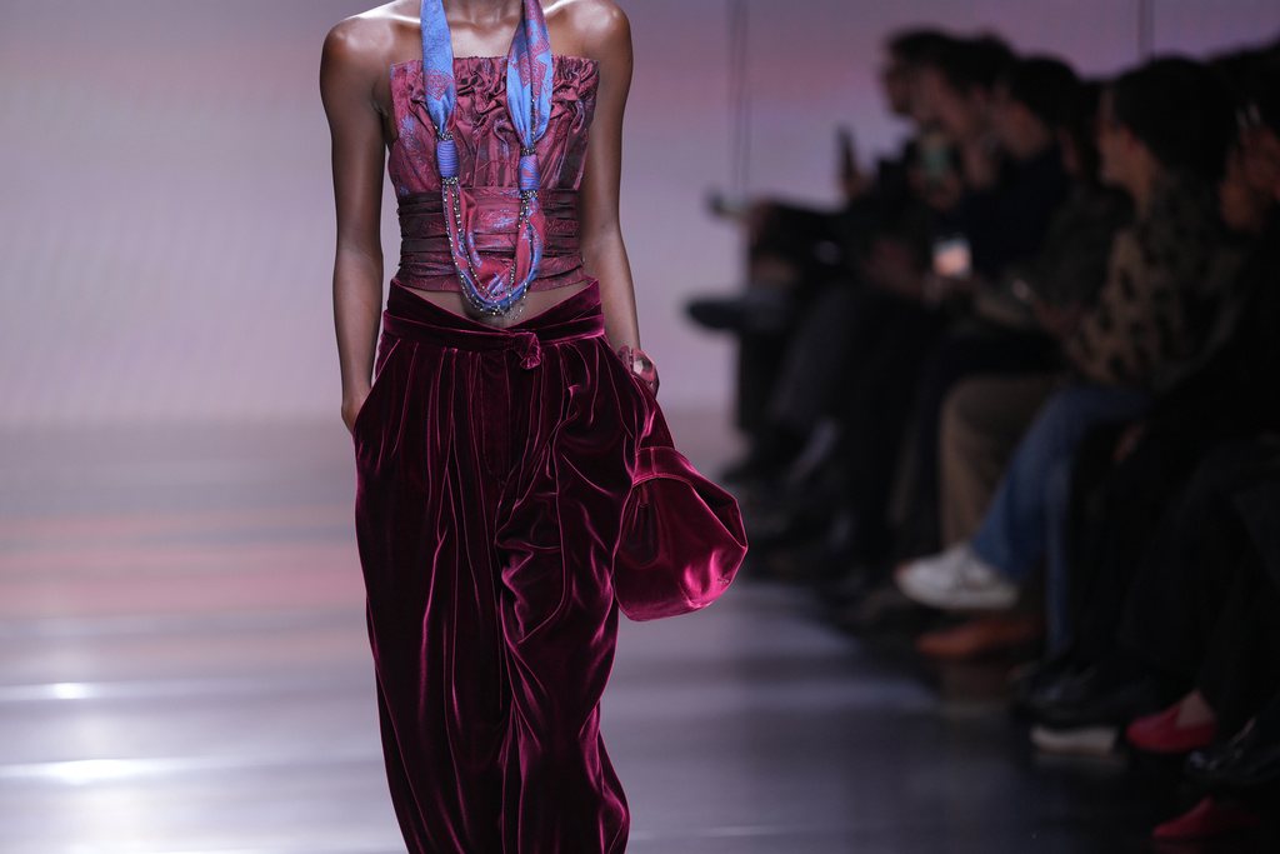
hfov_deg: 10.3
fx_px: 7112
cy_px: 427
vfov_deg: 6.9
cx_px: 640
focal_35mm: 200
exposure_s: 1/250
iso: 400
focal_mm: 200
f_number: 2.8
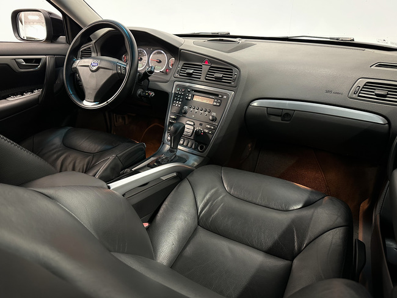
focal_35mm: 24
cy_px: 149
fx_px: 275
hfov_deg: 71.6
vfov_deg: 56.8
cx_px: 198
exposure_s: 1/30
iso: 1000
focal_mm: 6.86
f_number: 1.8
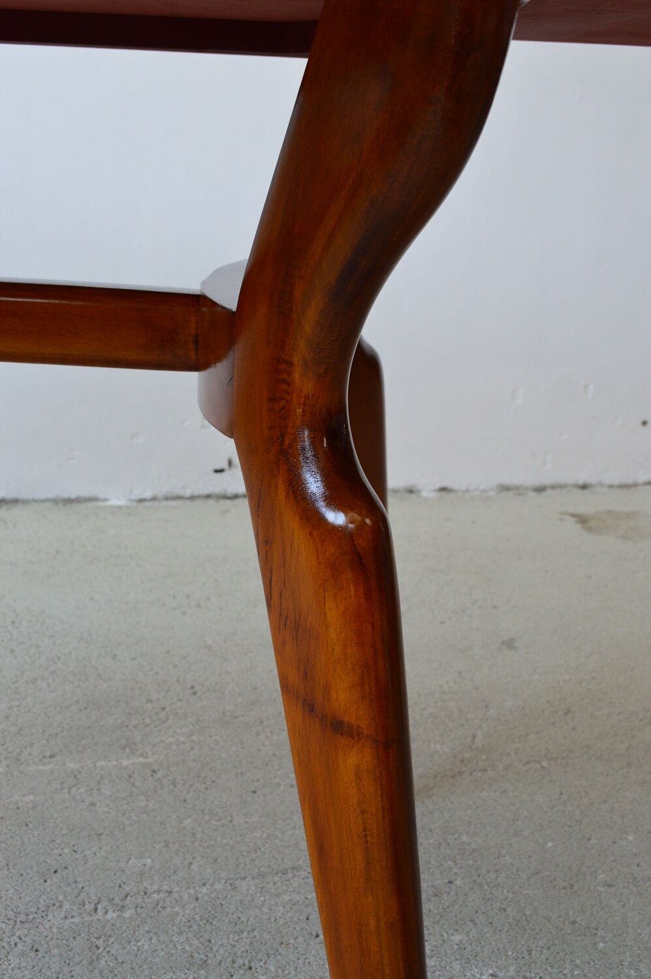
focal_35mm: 39
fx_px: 1060
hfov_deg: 34.1
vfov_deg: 49.6
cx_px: 326
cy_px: 490
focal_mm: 26
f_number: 8
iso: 800
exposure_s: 1/60
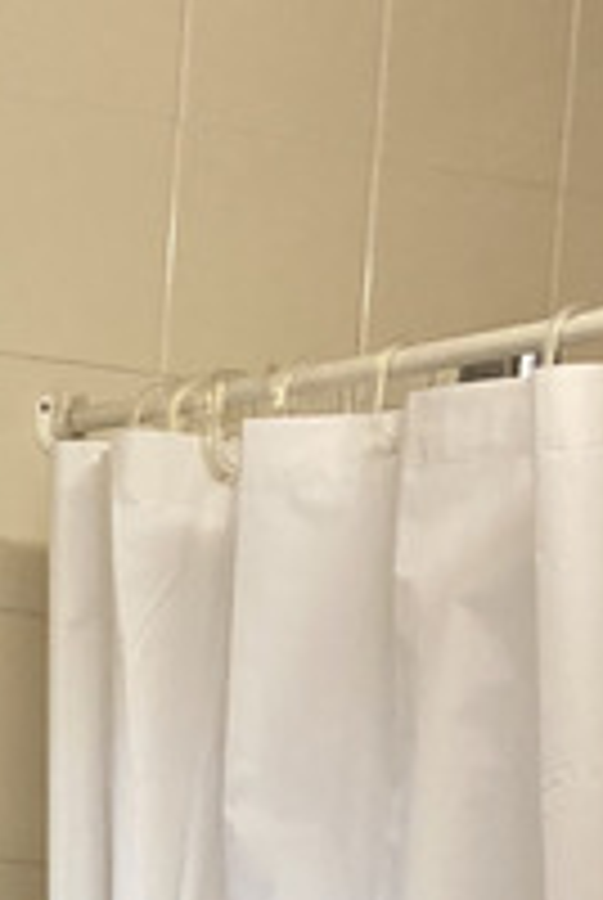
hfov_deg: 8.3
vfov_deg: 11.6
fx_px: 3881
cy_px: 1928
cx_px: -688
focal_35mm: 155
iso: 50
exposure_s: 1/50
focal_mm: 3.99
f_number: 1.8
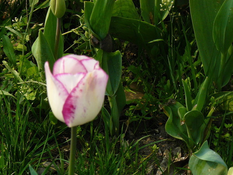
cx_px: 116
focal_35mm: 178
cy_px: 88
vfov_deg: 8.3
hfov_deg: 11.1
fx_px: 1198
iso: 200
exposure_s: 1/250
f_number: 5.6
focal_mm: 29.7
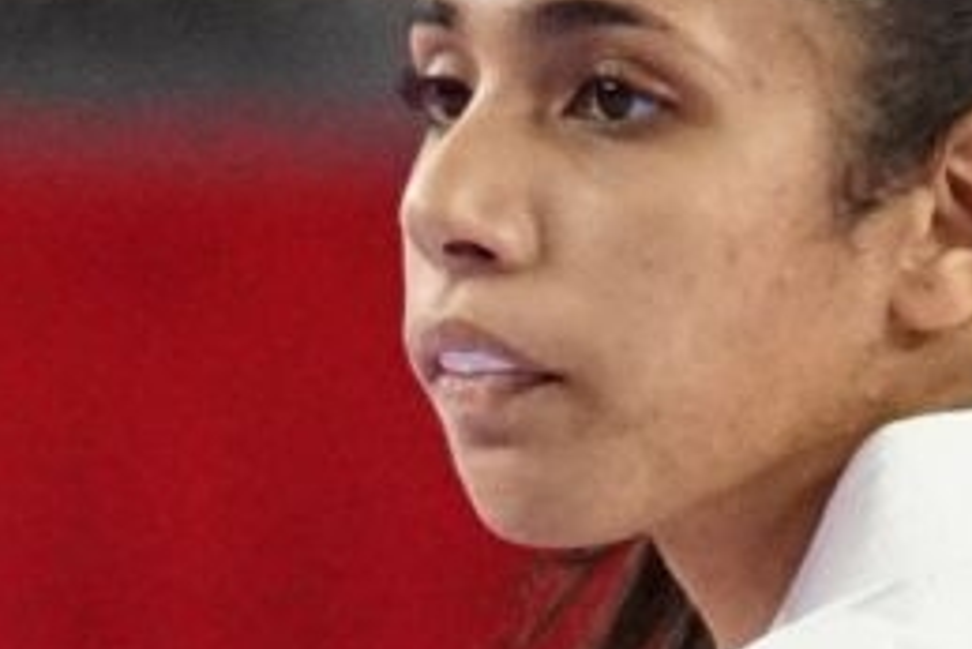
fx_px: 56297
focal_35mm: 2084
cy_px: 1474
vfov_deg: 0.7
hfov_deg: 1.0
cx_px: -1013
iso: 3200
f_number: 2.8
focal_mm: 200
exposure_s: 1/1250
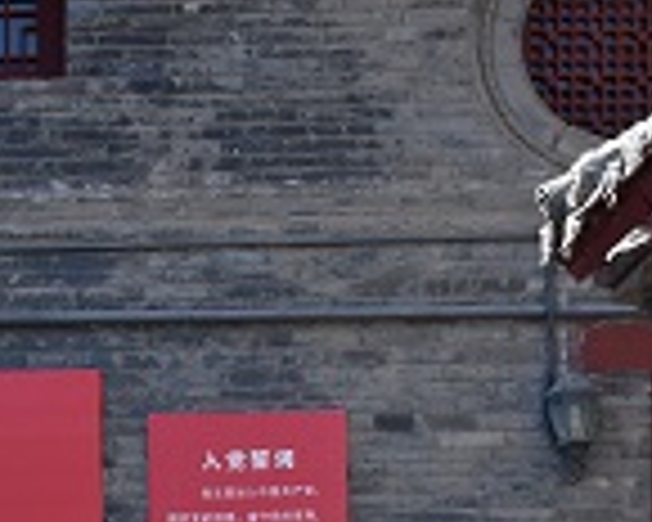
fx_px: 3608
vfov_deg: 8.0
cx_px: -238
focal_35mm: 187
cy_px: 891
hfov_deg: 10.1
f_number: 8
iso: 500
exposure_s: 1/500
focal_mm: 32
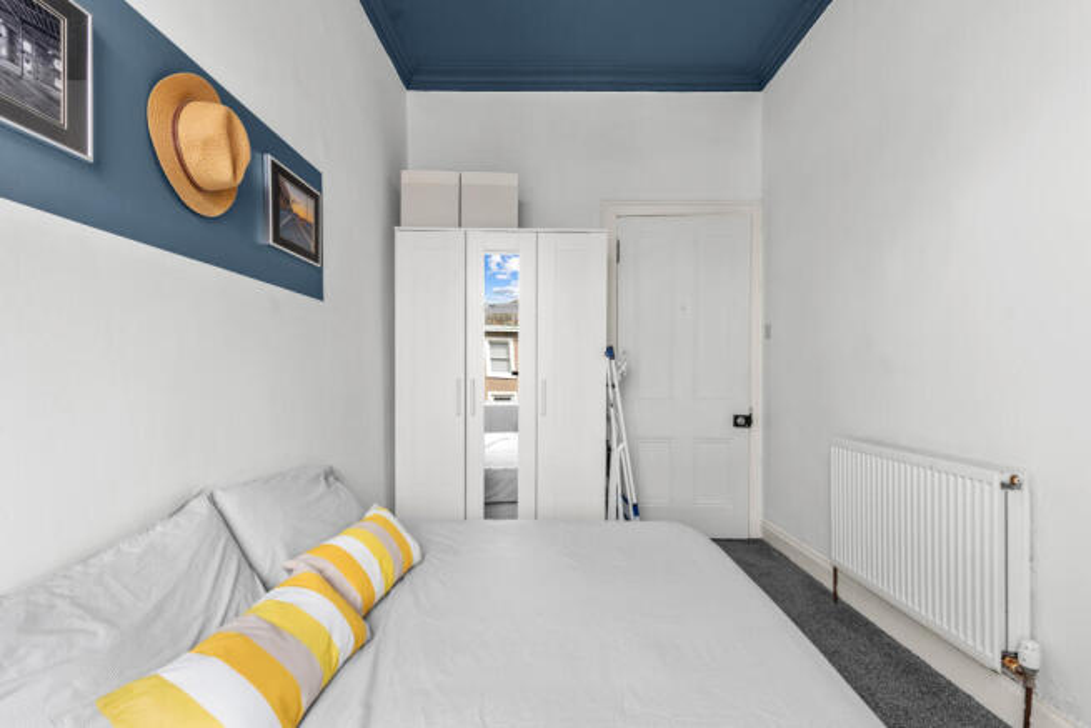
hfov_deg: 93.3
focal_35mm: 17
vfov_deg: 70.5
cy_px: 364
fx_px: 515
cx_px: 546
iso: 200
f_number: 8
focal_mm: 17
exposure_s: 1/5
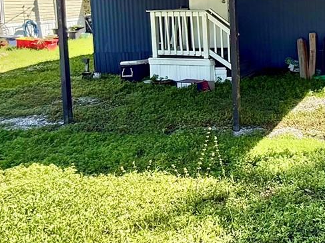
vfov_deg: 30.0
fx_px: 432
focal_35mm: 46
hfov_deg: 35.9
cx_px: 347
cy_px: 17
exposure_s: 1/1001
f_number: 2.2
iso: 64
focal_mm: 2.22
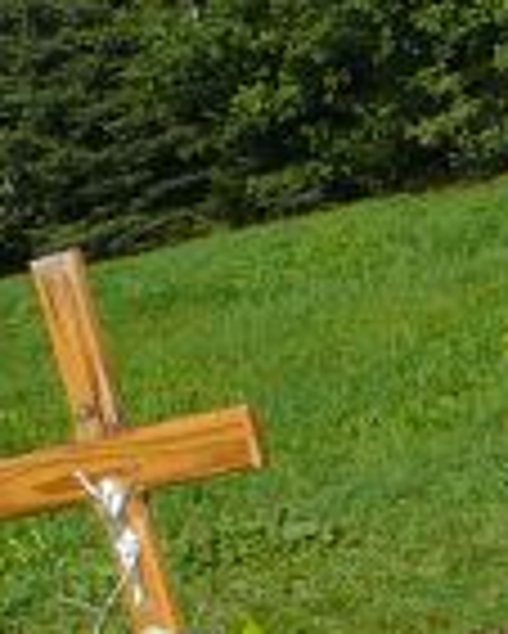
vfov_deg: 9.9
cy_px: 931
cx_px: 499
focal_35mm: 190
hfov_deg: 8.1
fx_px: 3567
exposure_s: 1/500
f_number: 5
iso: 80
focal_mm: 6.4
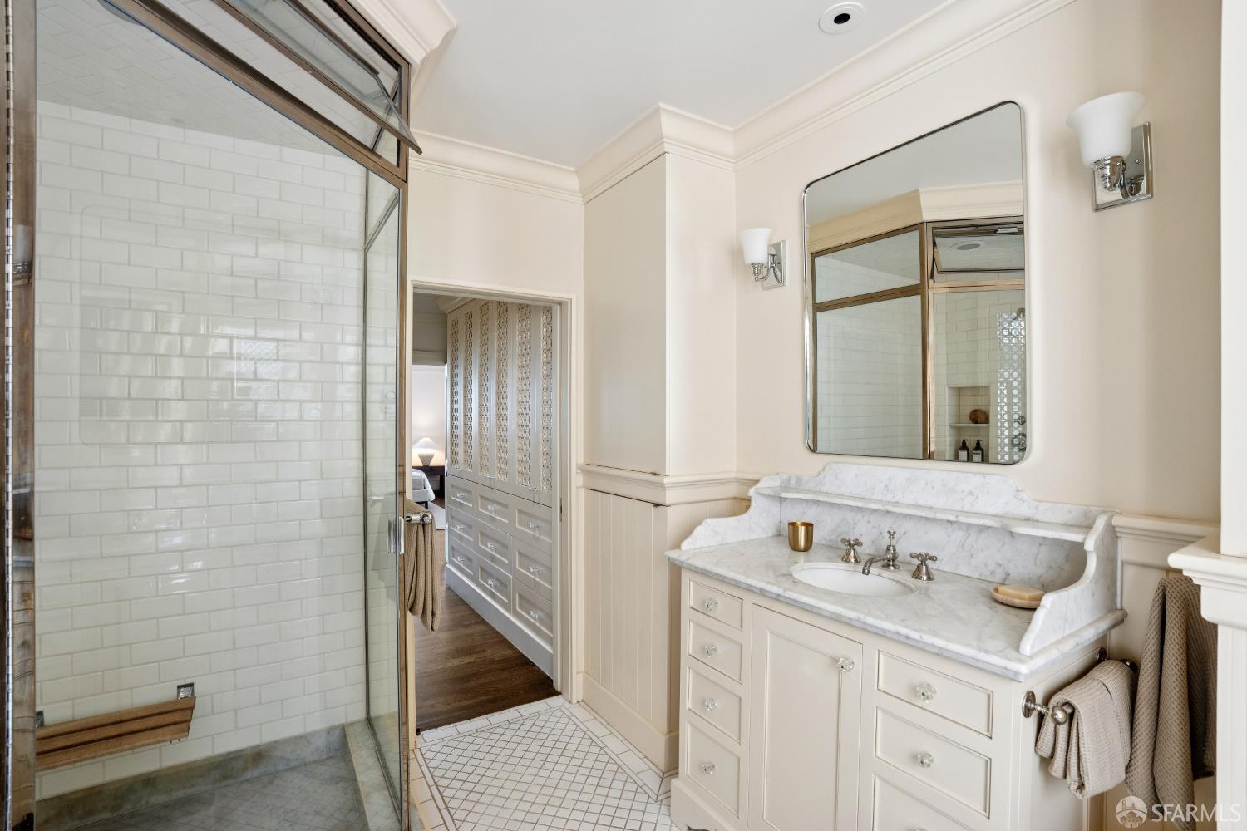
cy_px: 416
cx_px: 624
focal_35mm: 16
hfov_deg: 96.7
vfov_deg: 73.7
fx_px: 554
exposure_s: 1/40
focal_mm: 16
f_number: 8
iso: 800
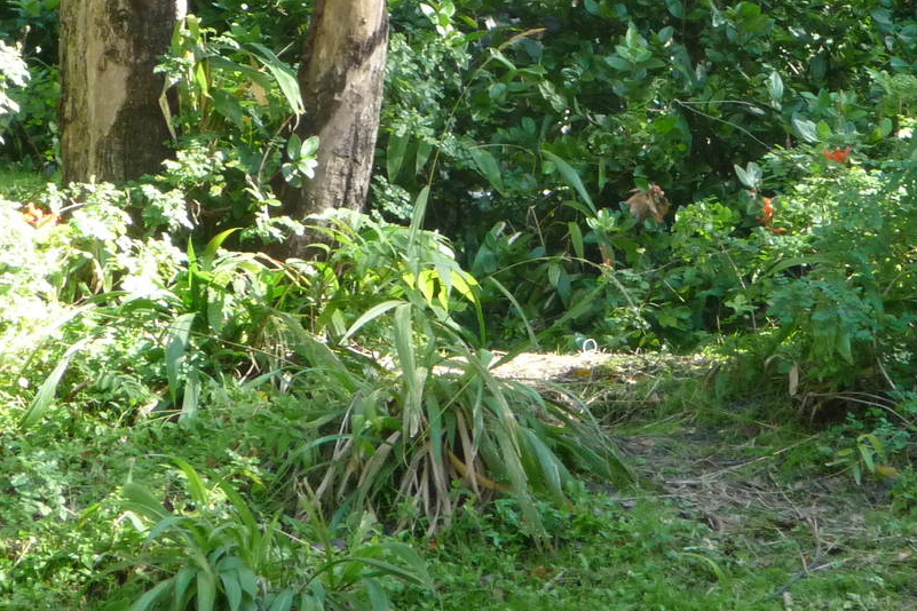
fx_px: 8991
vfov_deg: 3.9
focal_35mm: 353
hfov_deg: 5.8
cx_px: 563
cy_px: -30
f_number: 4.8
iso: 250
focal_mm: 29.1
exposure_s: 1/60
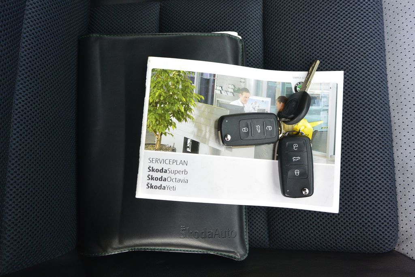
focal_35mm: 27
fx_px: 311
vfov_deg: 47.9
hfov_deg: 67.4
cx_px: 208
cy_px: 138
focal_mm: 10
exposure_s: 1/160
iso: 160
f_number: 3.5
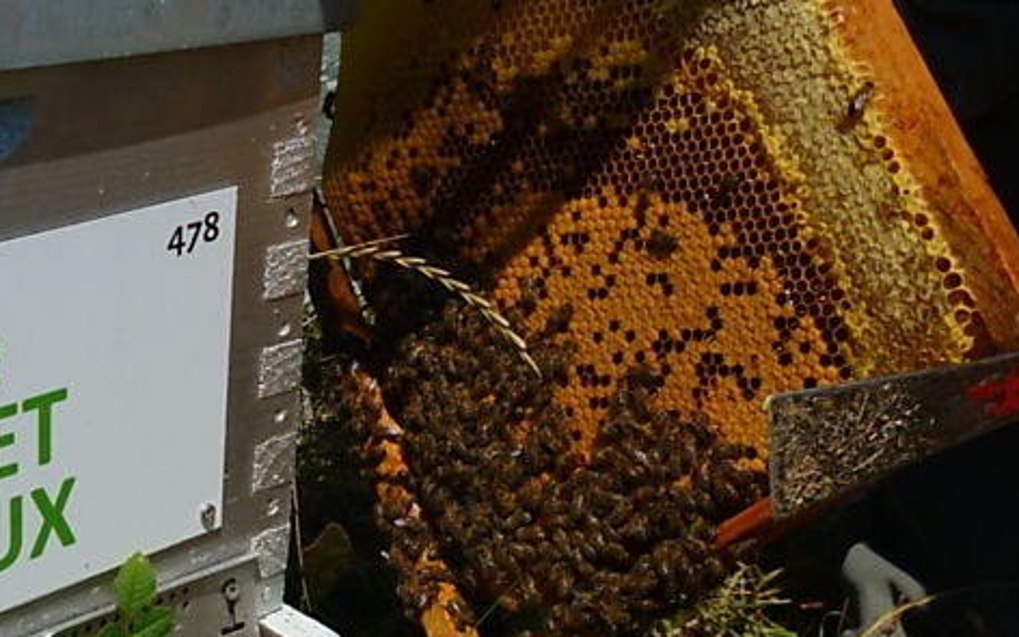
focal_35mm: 70
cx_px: 253
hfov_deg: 28.9
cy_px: 441
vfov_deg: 18.5
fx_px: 1944
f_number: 8
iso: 80
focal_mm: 6.4
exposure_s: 1/320
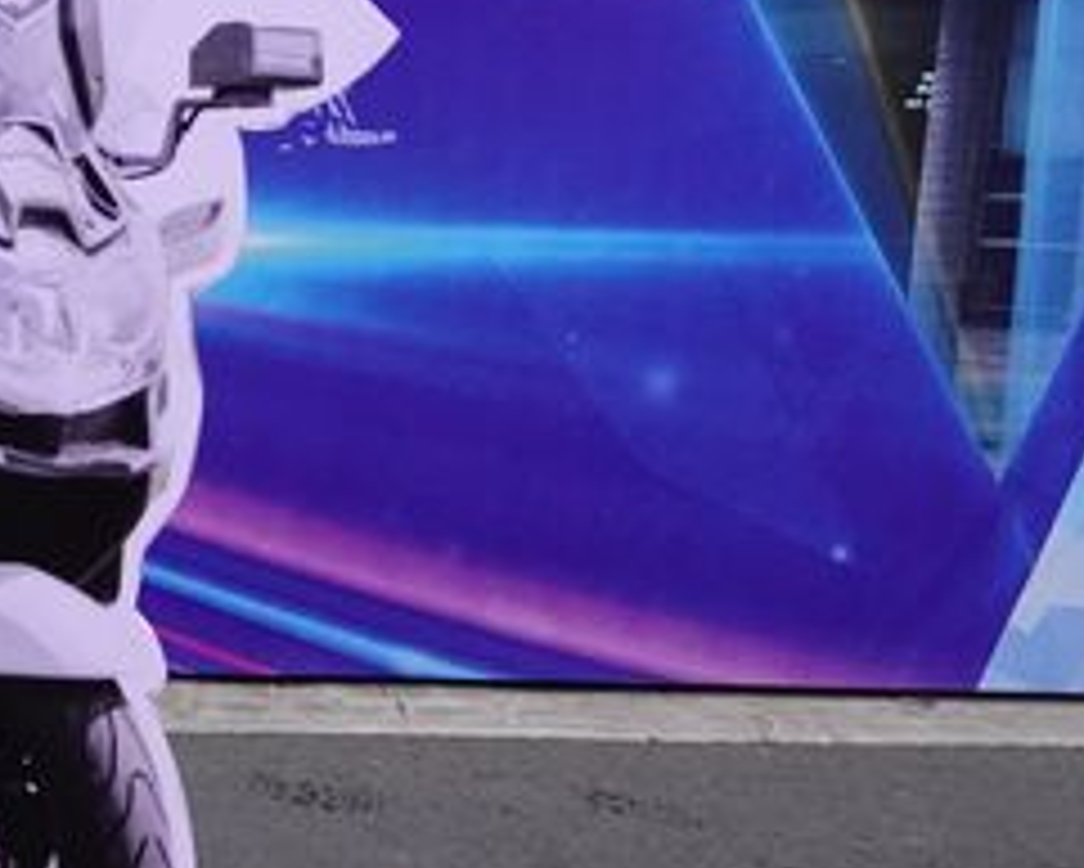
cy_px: -67
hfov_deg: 23.0
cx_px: -342
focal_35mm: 73
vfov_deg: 20.1
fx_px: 2343
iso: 2000
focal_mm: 9.46
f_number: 4
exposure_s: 1/100
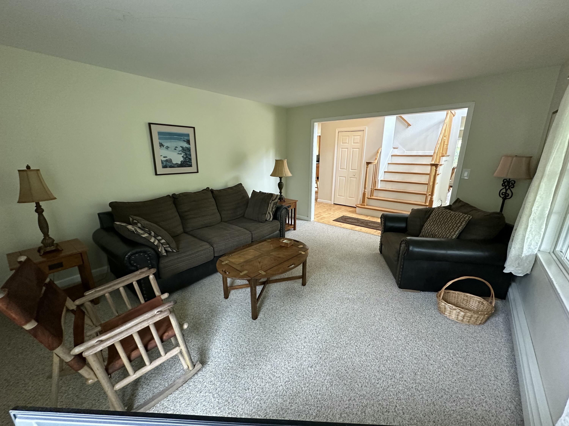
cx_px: 284
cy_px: 213
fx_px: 230
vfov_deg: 85.7
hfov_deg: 102.1
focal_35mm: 14
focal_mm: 2.22
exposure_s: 1/62
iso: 400
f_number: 2.2
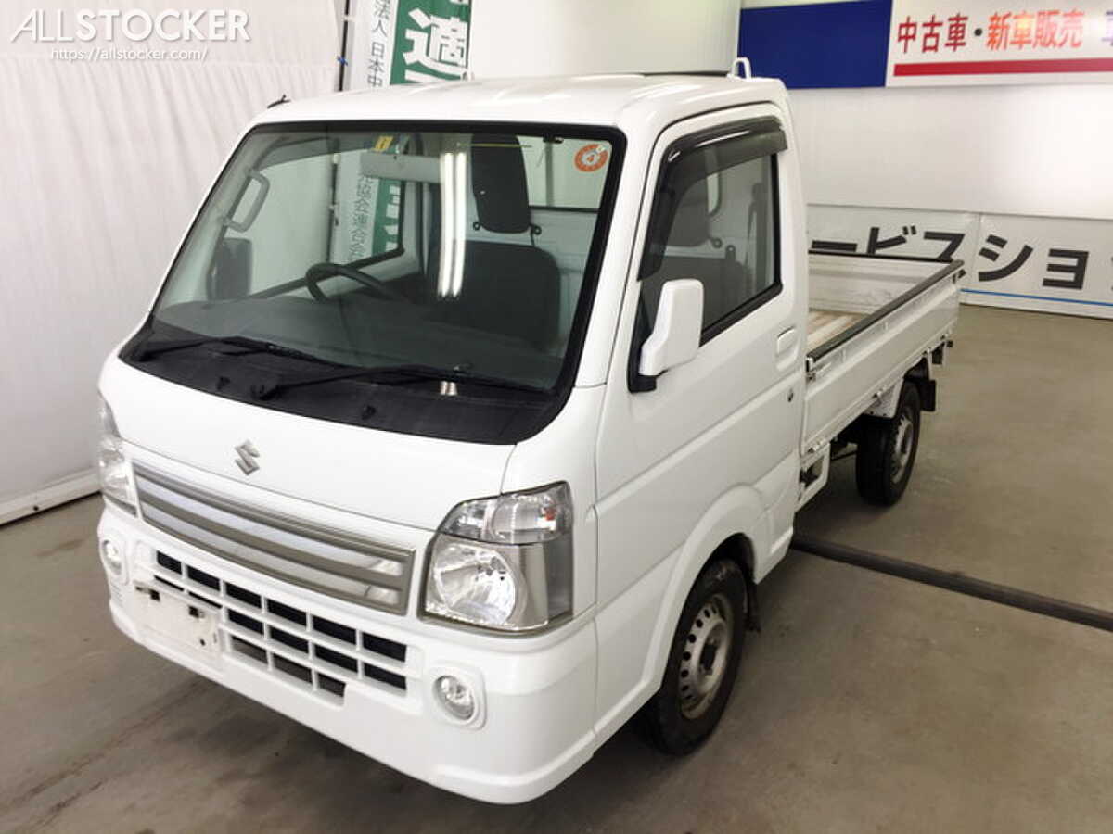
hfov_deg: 61.7
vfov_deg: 48.2
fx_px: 932
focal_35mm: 29
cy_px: 417
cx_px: 556
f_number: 2.2
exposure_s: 1/60
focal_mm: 4.15
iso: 32
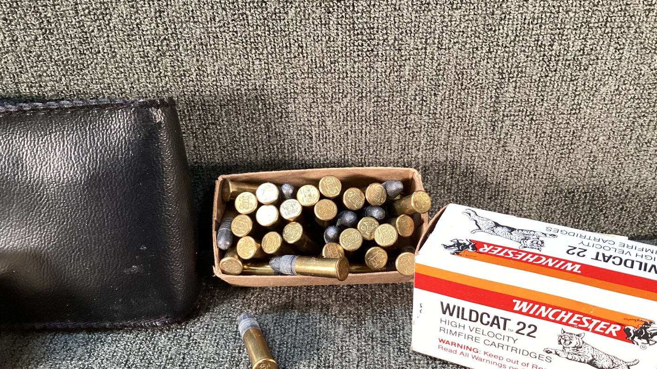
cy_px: 240
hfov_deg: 55.3
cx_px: 338
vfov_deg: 32.6
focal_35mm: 36
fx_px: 627
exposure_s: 1/60
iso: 160
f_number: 2.4
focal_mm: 3.3
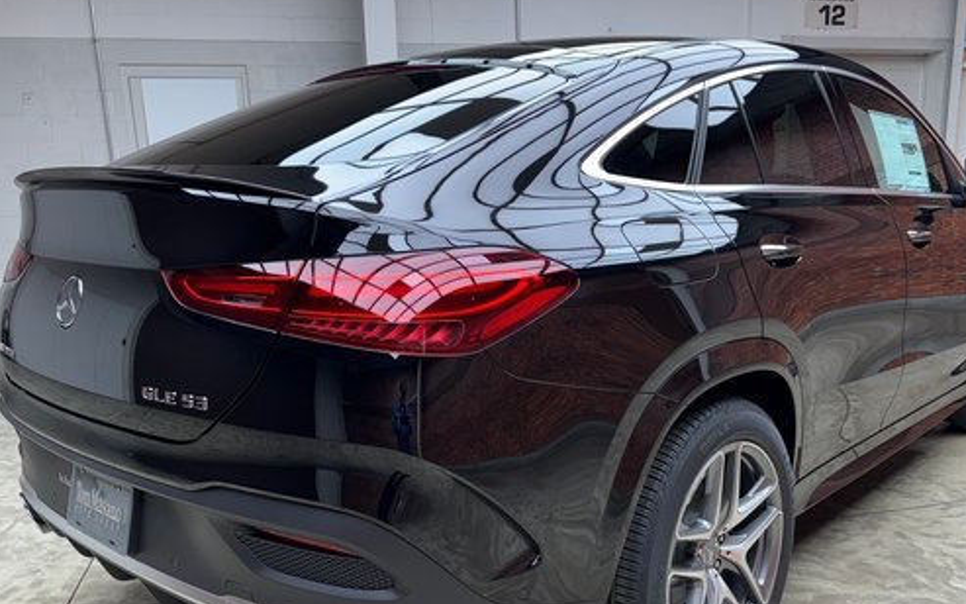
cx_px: 549
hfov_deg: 57.9
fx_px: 869
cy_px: 394
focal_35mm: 33
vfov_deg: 38.0
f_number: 1.78
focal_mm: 6.76
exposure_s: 1/120
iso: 100
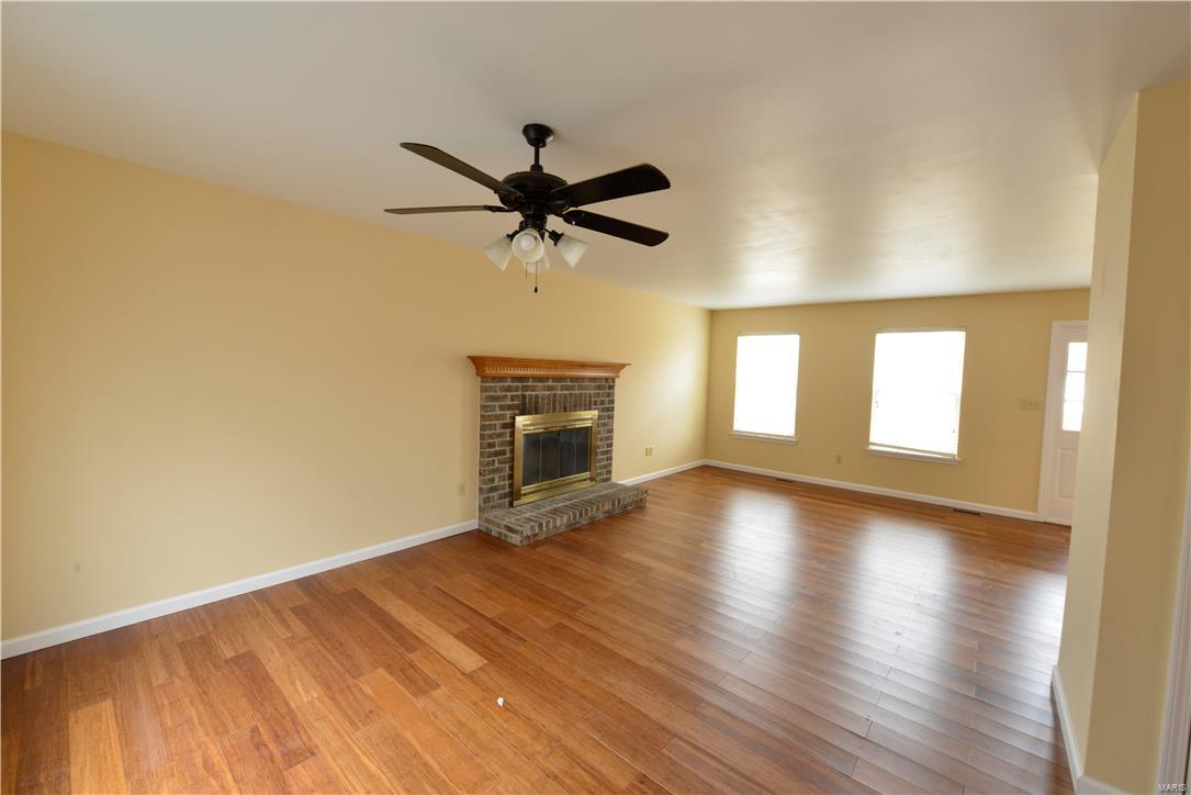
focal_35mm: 14
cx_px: 596
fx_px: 463
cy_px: 398
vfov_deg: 81.2
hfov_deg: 104.2
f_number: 11
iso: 800
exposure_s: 1/4
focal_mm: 14
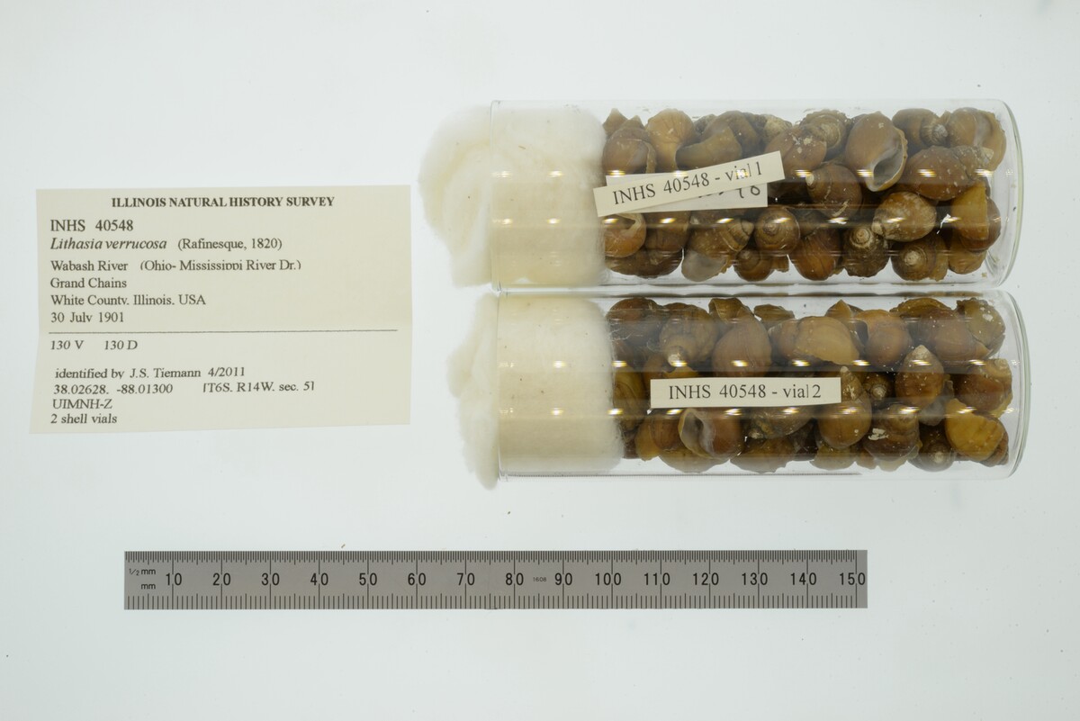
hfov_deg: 33.4
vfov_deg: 22.6
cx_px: 540
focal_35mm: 60
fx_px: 1801
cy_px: 360
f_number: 32
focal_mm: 60
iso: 100
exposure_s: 1/10
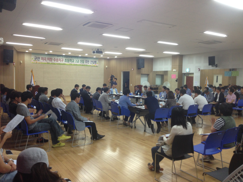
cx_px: 122
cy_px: 91
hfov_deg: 55.4
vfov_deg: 42.9
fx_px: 232
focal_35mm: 33
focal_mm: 4.12
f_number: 2.4
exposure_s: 1/20
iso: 100
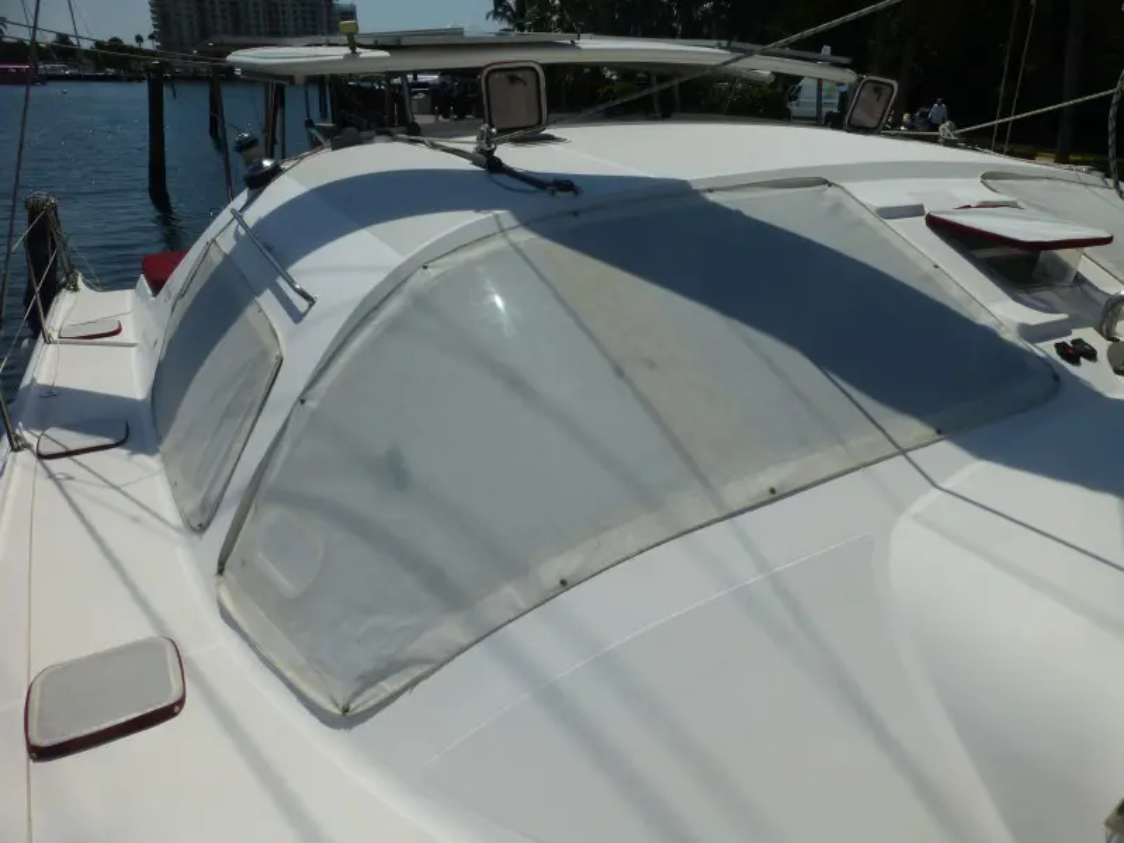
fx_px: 779
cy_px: 422
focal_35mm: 24
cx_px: 562
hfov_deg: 71.6
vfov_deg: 56.8
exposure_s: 1/2000
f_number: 5
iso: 100
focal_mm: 4.3
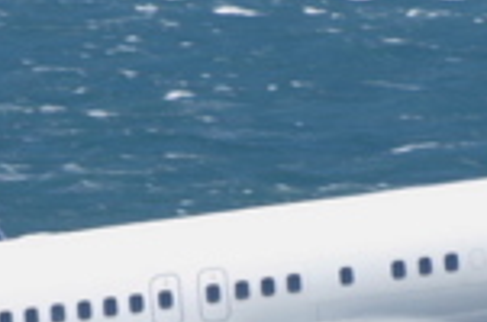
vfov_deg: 0.4
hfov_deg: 0.7
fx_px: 41146
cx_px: 264
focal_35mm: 3048
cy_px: 283
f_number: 5.6
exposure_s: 1/1000
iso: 200
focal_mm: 300
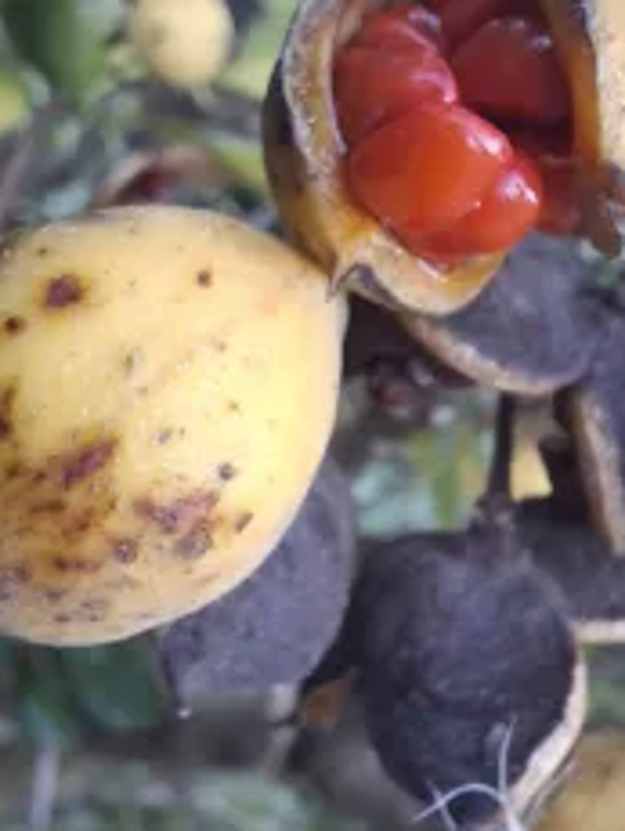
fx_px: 1033
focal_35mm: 43
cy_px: 455
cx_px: 367
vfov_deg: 43.8
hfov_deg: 33.6
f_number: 2.4
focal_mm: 2.13
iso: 64
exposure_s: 1/33
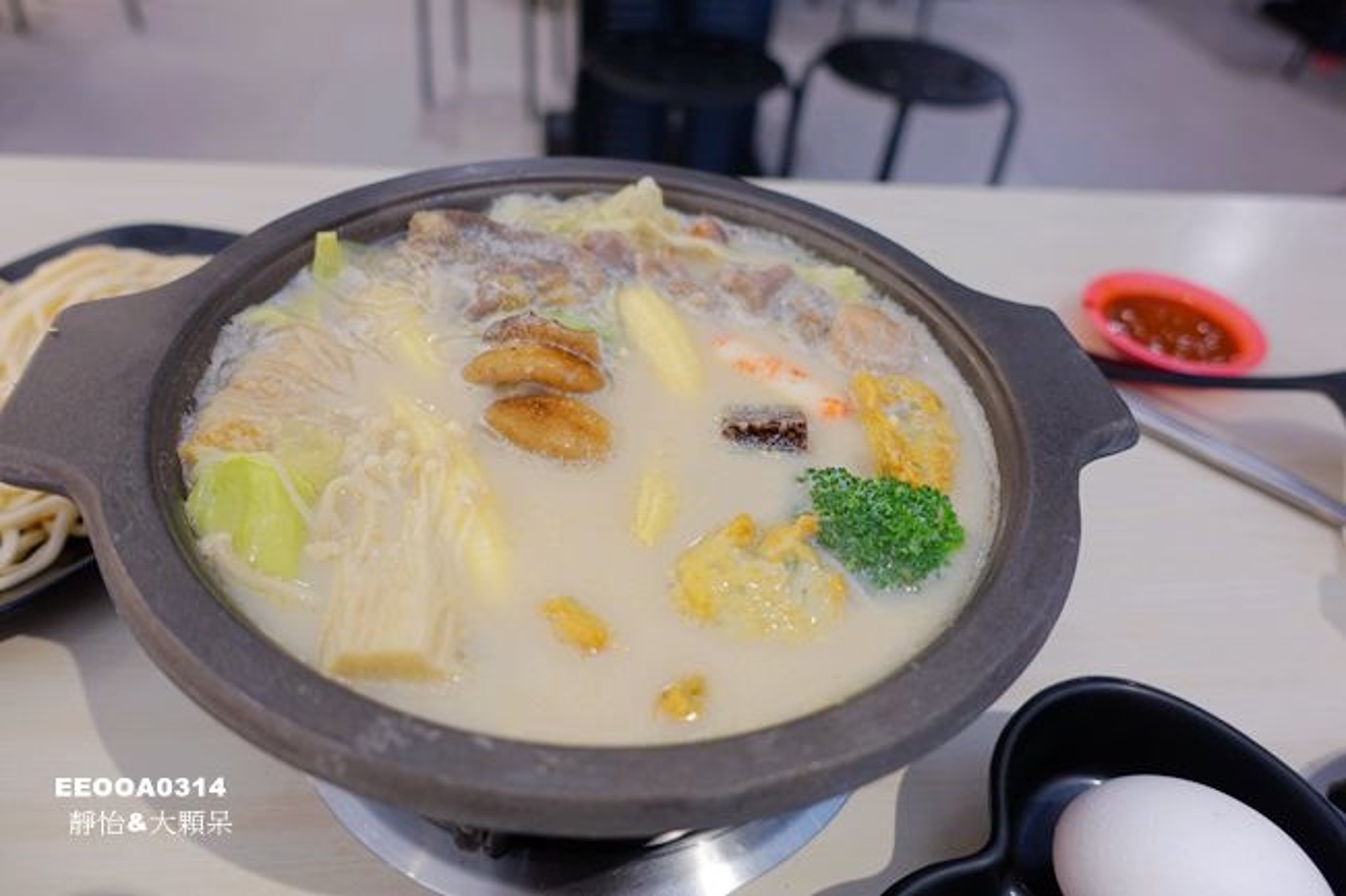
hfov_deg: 73.8
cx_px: 673
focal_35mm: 24
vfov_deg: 53.1
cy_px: 448
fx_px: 897
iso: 125
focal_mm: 8.9
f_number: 2
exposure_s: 1/30
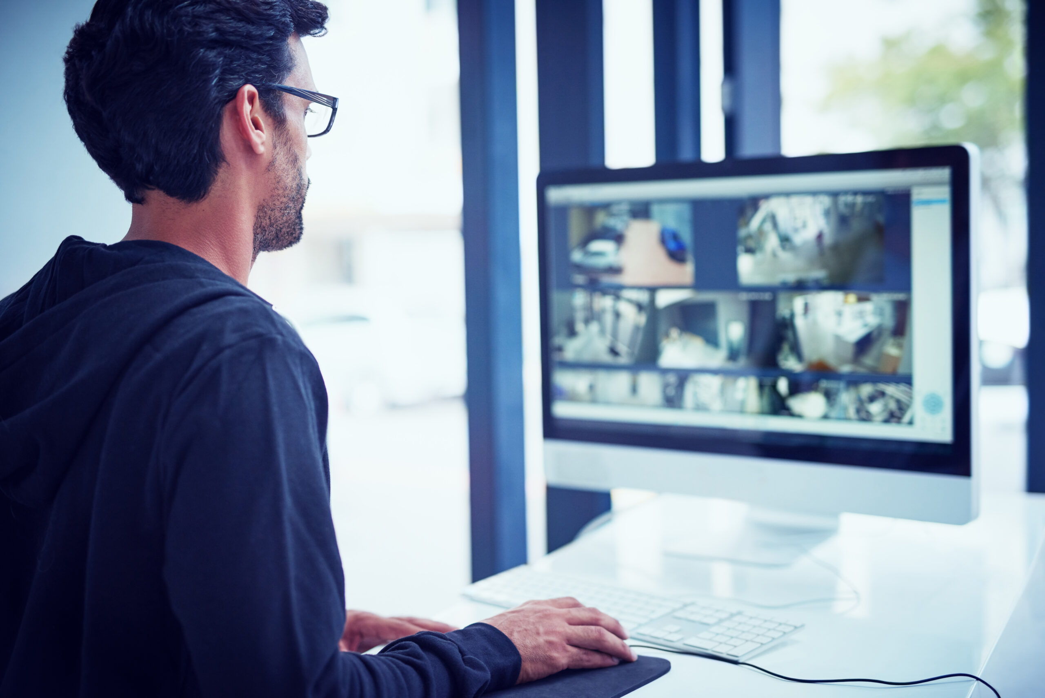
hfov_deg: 39.6
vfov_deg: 27.0
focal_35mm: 50
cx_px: 522
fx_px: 1452
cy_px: 349
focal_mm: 50
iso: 320
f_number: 1.8
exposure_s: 1/500
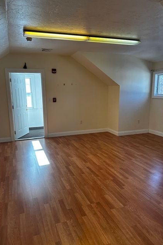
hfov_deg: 49.6
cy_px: 127
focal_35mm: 26
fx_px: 176
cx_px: 78
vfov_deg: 69.4
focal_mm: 6.86
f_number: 1.78
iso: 100
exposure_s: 1/128
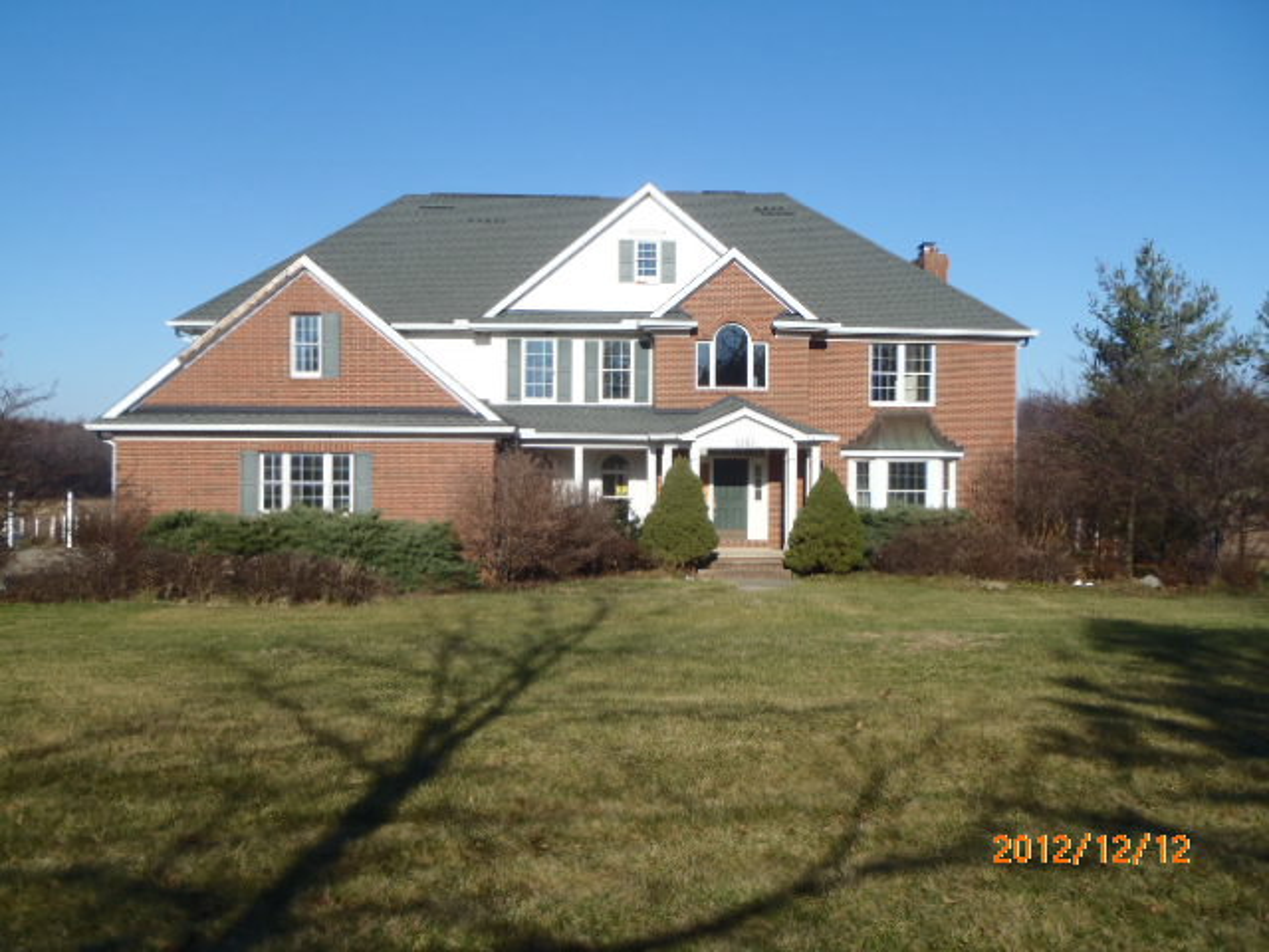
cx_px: 634
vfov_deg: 39.7
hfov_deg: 51.4
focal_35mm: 36
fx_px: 1320
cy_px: 476
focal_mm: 6.45
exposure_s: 1/80
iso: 80
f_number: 13
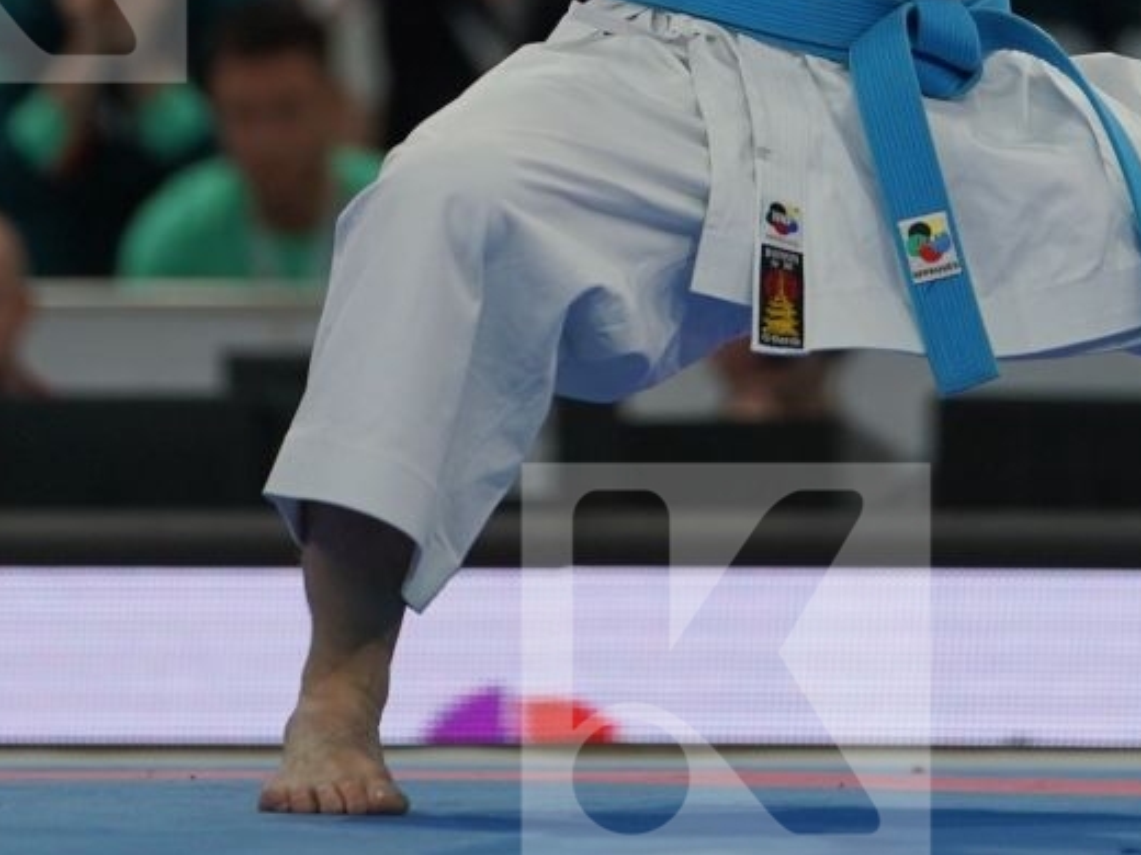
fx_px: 21952
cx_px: 726
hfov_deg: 3.0
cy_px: -116
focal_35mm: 666
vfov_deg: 2.2
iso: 500
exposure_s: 1/500
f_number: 2.8
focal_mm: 200
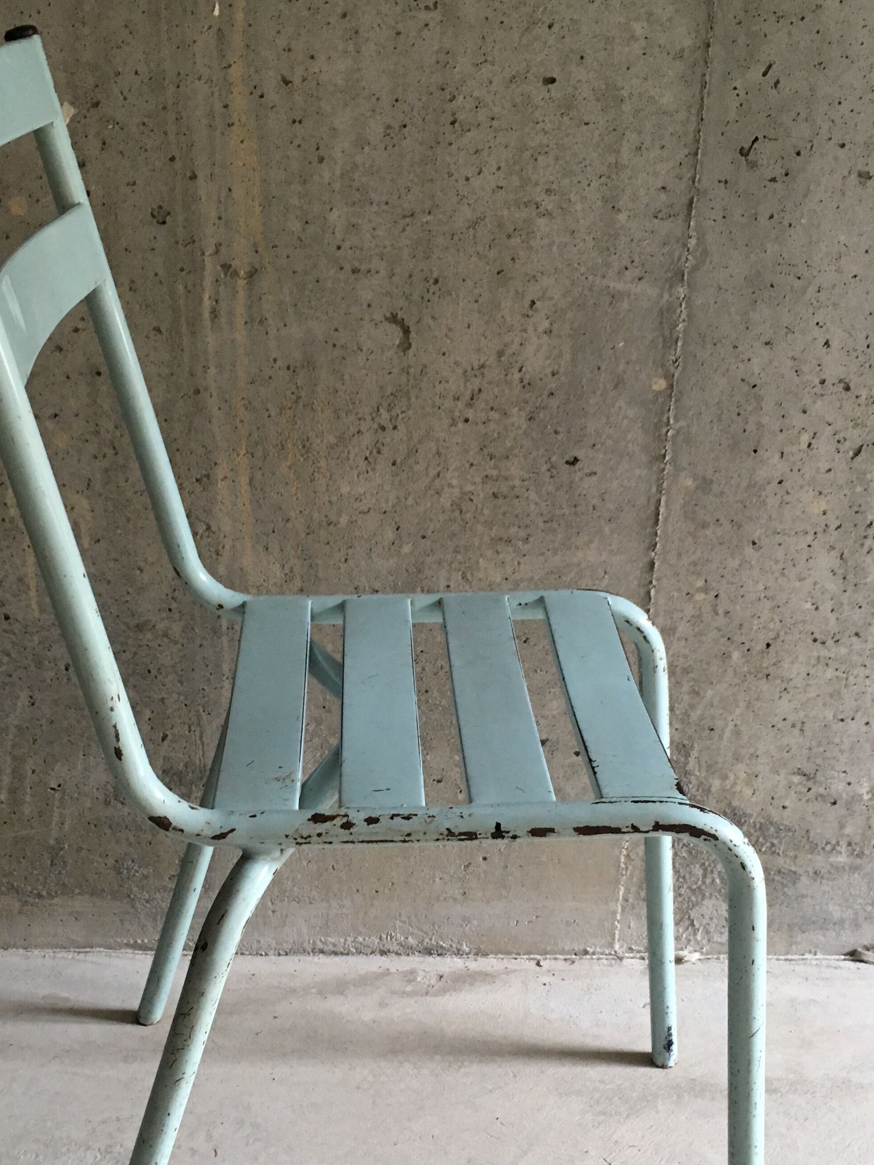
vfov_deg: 41.7
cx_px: 386
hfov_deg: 32.2
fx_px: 1515
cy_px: 745
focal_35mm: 45
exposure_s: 1/33
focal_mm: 4.15
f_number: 2.2
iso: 160
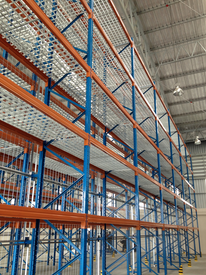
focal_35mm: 36
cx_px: 100
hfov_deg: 39.7
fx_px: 286
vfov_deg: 51.4
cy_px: 137
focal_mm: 4.28
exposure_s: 1/20
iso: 64
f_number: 2.4
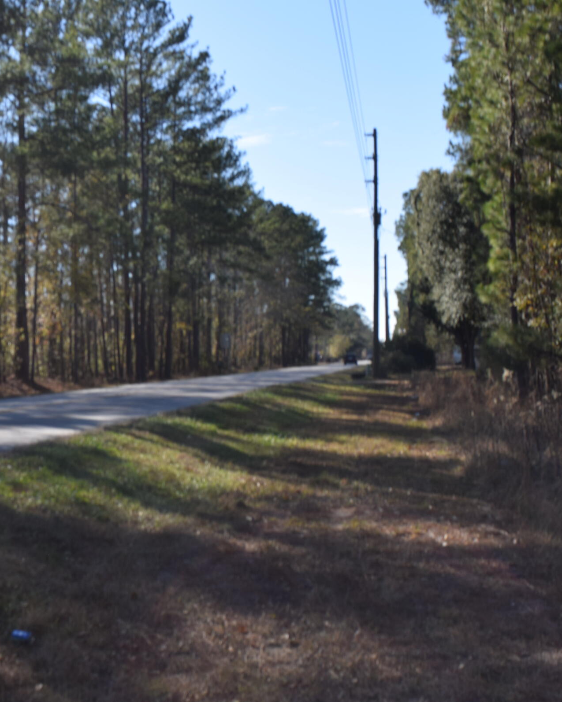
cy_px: 395
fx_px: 1102
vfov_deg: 35.3
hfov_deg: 27.5
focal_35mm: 53
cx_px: 48
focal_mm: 20
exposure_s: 1/200
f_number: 8
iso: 100
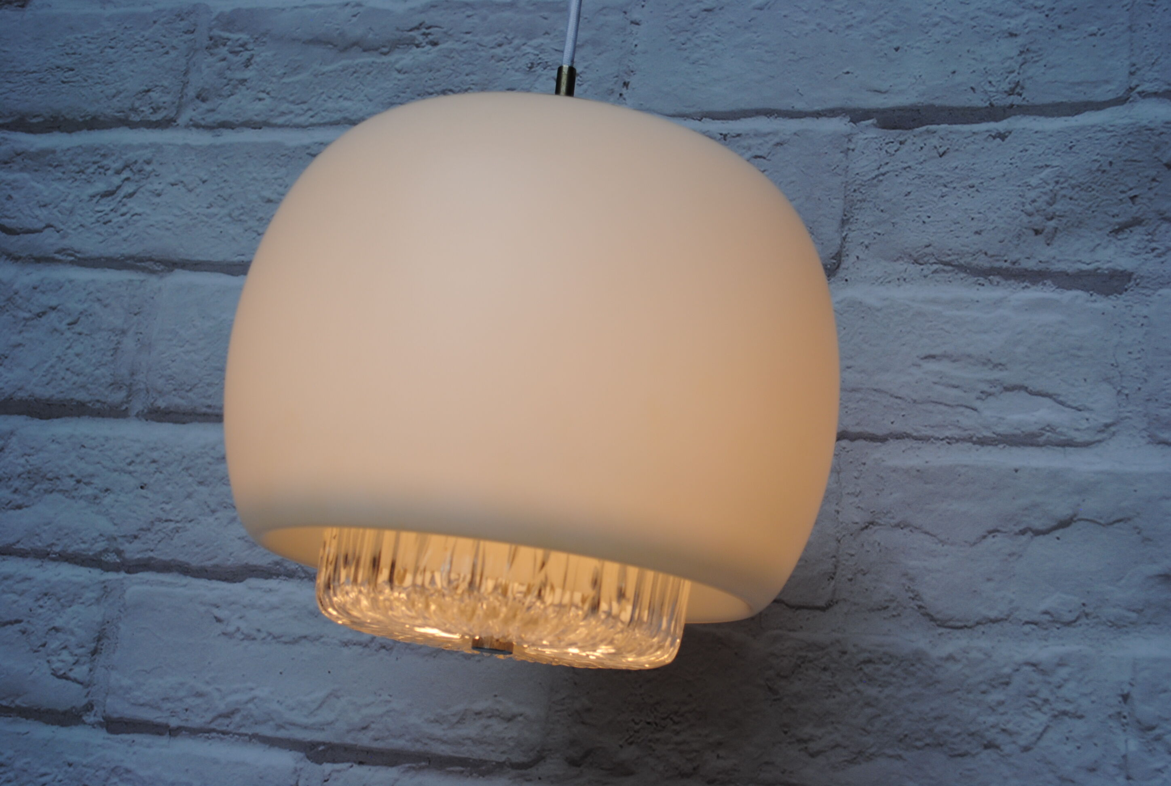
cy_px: 393
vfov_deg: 26.6
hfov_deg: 38.8
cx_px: 586
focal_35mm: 51
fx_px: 1662
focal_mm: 34
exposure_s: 1/125
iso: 110
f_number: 5.6
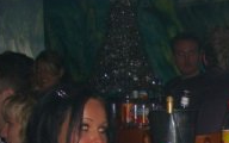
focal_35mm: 152
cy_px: 219
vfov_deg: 8.4
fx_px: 949
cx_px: 334
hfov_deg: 13.1
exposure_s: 1/60
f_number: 3.1
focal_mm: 9.5
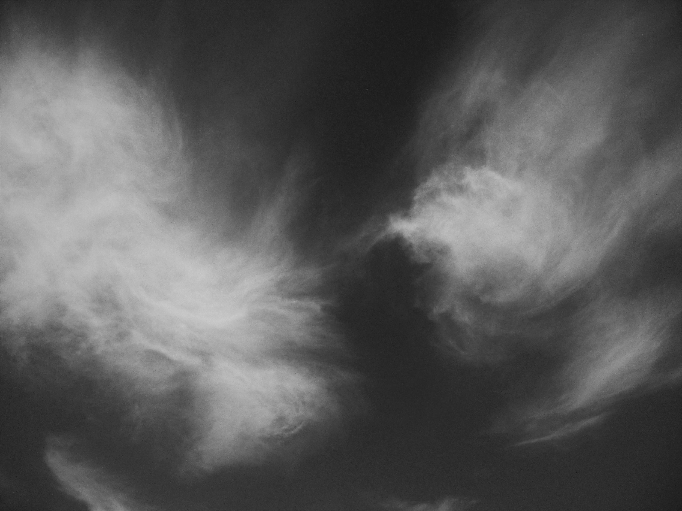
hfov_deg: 61.7
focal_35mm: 29
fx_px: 571
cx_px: 341
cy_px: 256
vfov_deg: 48.2
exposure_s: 1/1250
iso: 80
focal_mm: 4.1
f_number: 3.3
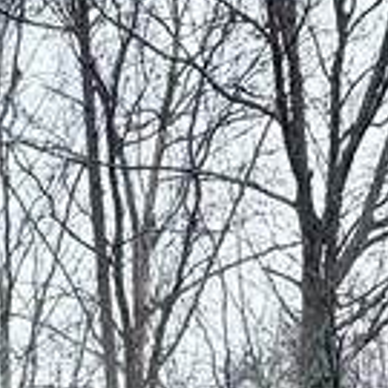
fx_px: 2207
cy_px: 877
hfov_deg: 9.9
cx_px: -112
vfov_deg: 9.2
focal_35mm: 174
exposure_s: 1/213
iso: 40
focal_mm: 5.96
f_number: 1.6
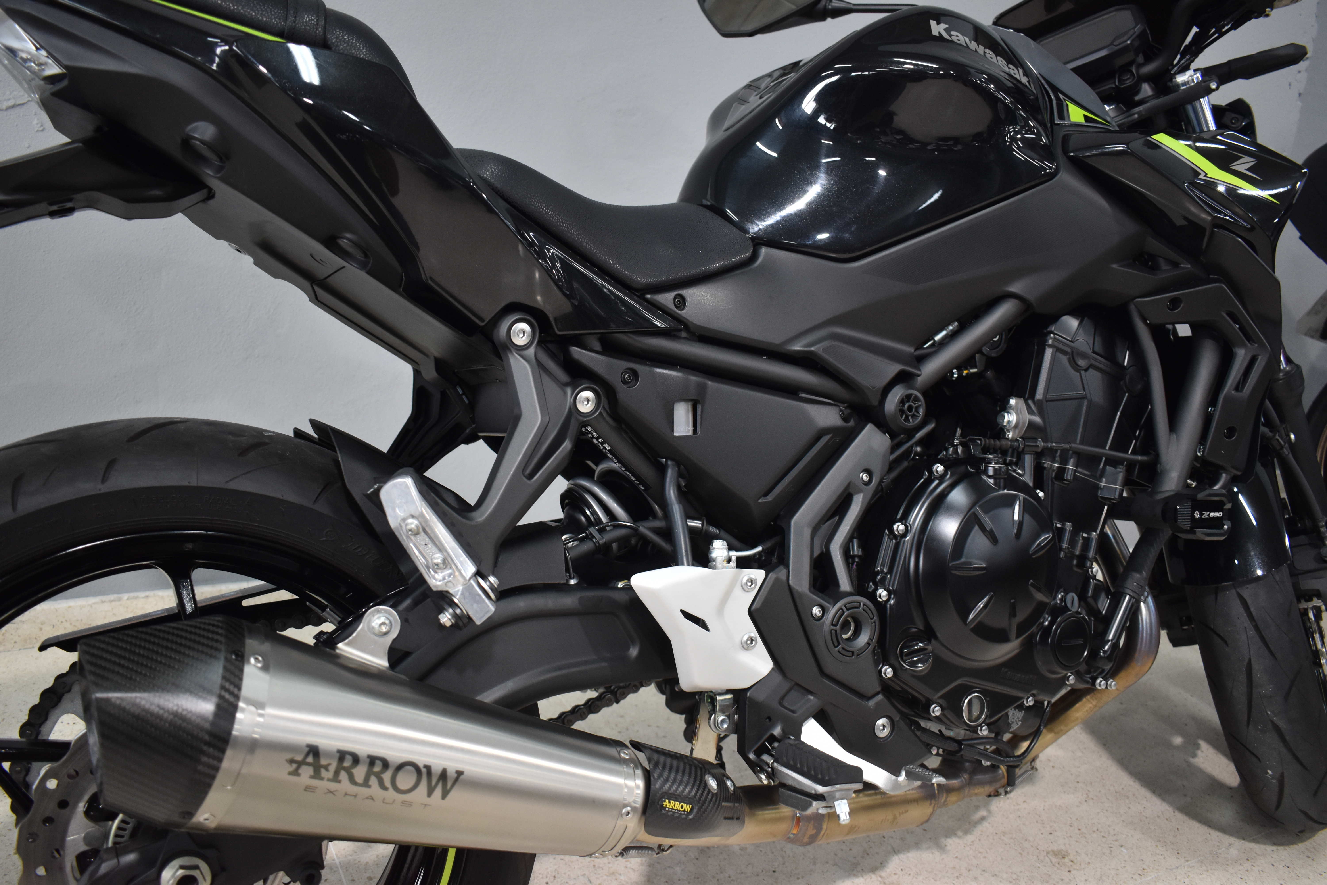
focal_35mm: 30
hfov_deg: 61.9
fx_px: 1106
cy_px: 442
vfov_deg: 43.6
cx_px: 664
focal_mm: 20
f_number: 3.5
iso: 800
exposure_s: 1/60
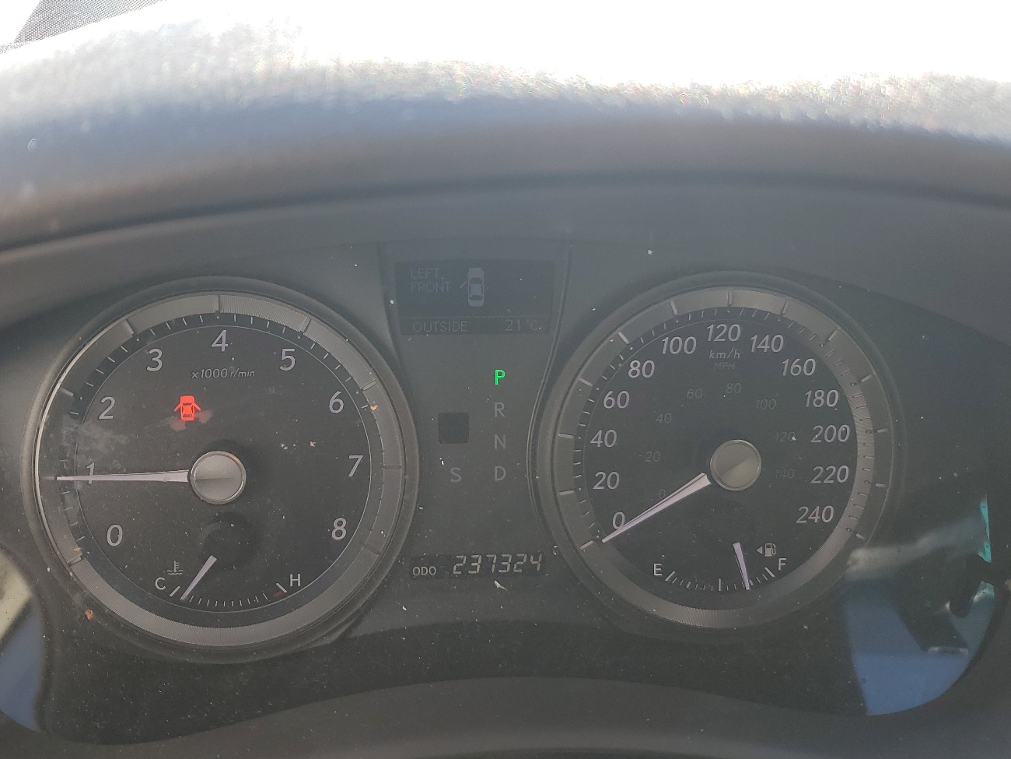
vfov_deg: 44.1
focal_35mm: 32
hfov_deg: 56.8
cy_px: 396
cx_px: 478
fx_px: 935
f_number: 1.5
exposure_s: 1/455
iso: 50
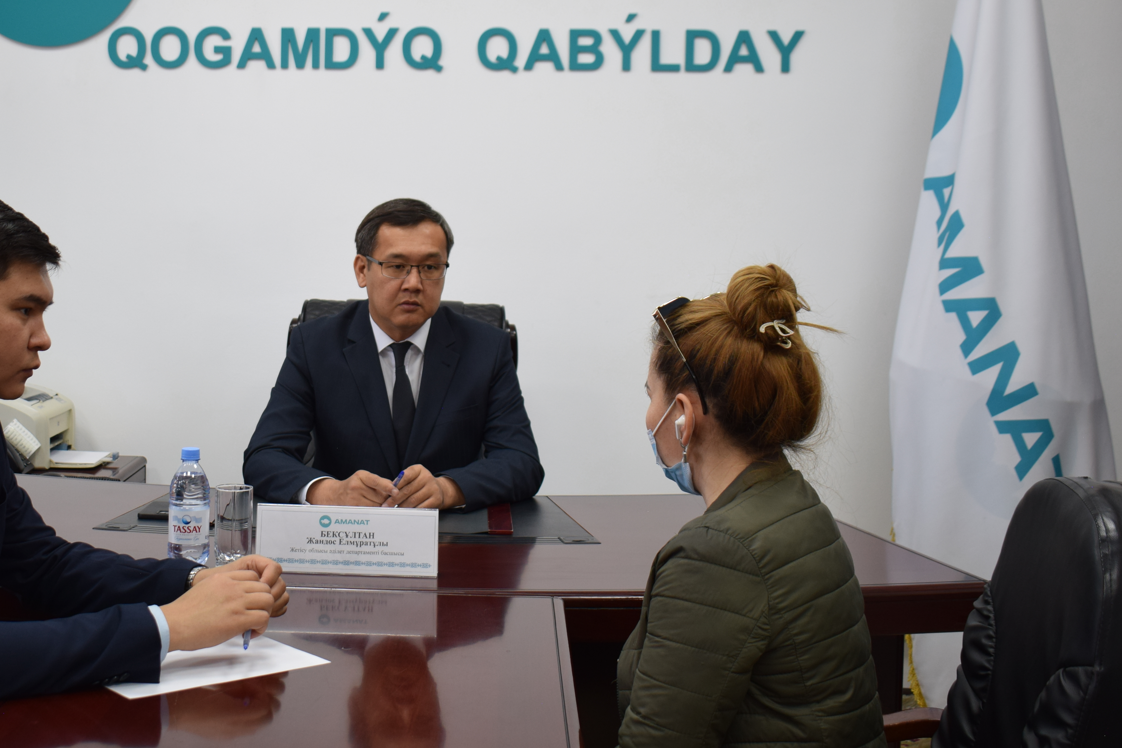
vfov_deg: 26.1
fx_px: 1611
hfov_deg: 37.9
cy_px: 285
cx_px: 350
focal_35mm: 52
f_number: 4.5
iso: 400
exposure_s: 1/50
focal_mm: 25
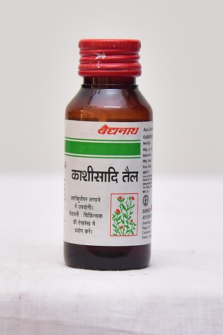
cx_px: 112
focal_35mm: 85
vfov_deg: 23.9
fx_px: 791
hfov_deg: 16.1
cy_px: 168
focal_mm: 85
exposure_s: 1/125
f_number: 4.5
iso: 1600
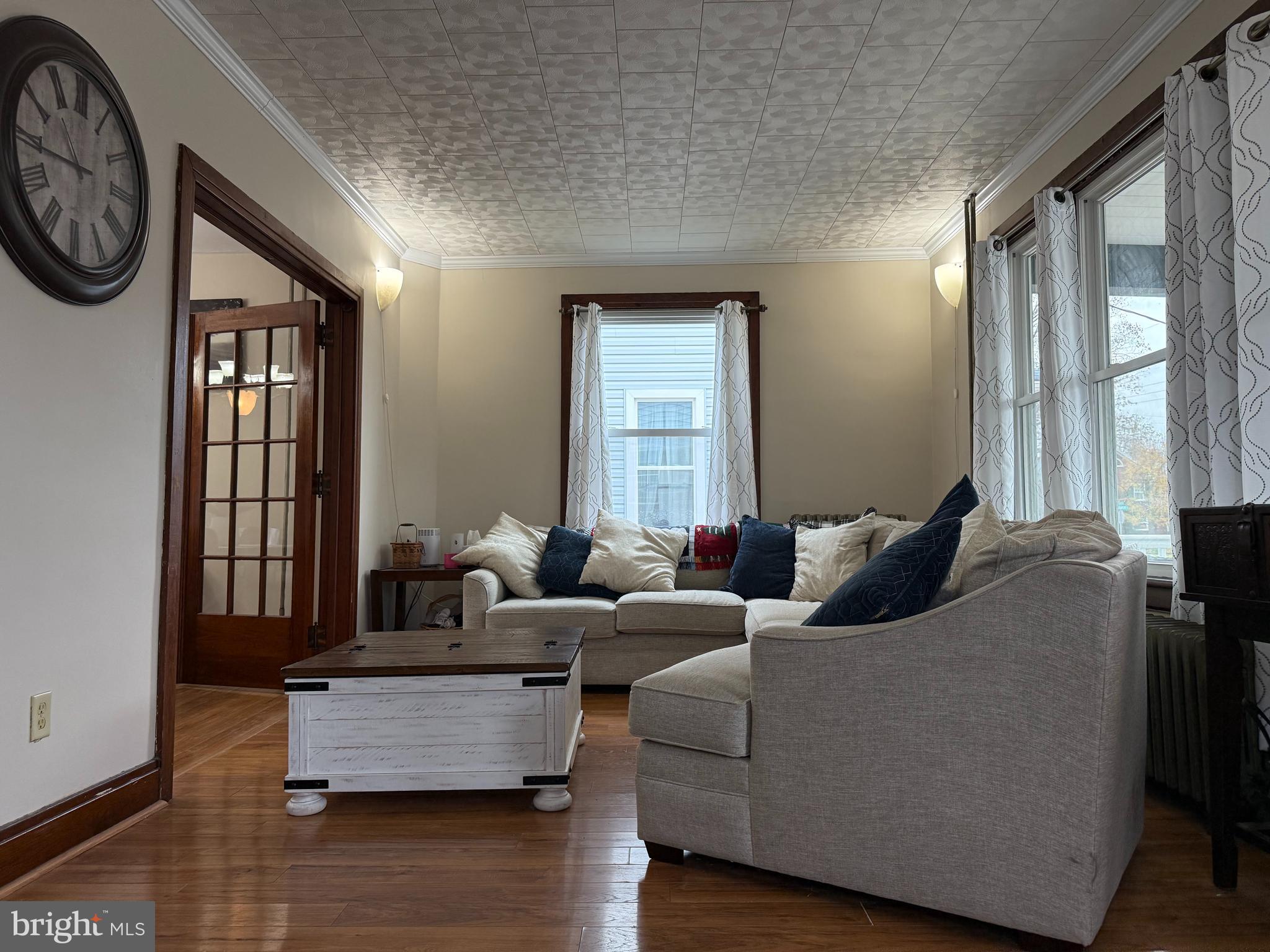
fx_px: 881
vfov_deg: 56.8
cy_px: 476
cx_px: 635
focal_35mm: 24
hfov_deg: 71.6
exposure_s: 1/120
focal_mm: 6.76
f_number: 1.78
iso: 200
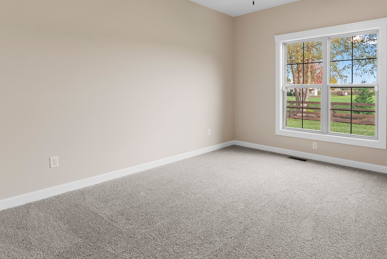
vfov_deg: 58.5
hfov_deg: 80.1
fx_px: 226
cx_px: 235
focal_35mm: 21
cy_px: 92
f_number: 7.1
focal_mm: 14
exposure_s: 1/20
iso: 400
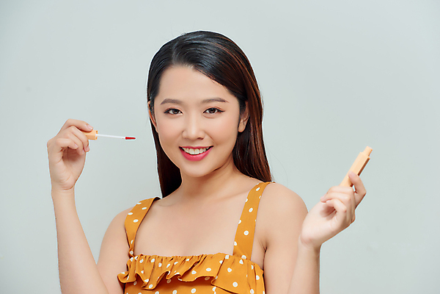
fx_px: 1491
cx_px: 220
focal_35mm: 122
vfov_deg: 11.2
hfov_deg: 16.8
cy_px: 147
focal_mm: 122
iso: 200
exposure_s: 1/160
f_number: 5.6
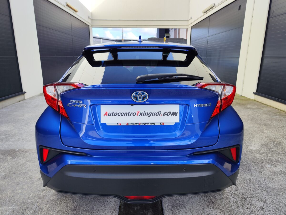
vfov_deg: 58.9
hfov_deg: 73.9
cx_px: 143
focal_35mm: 23
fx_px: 190
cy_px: 108
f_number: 1.69
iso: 50
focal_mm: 7.01
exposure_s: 1/442
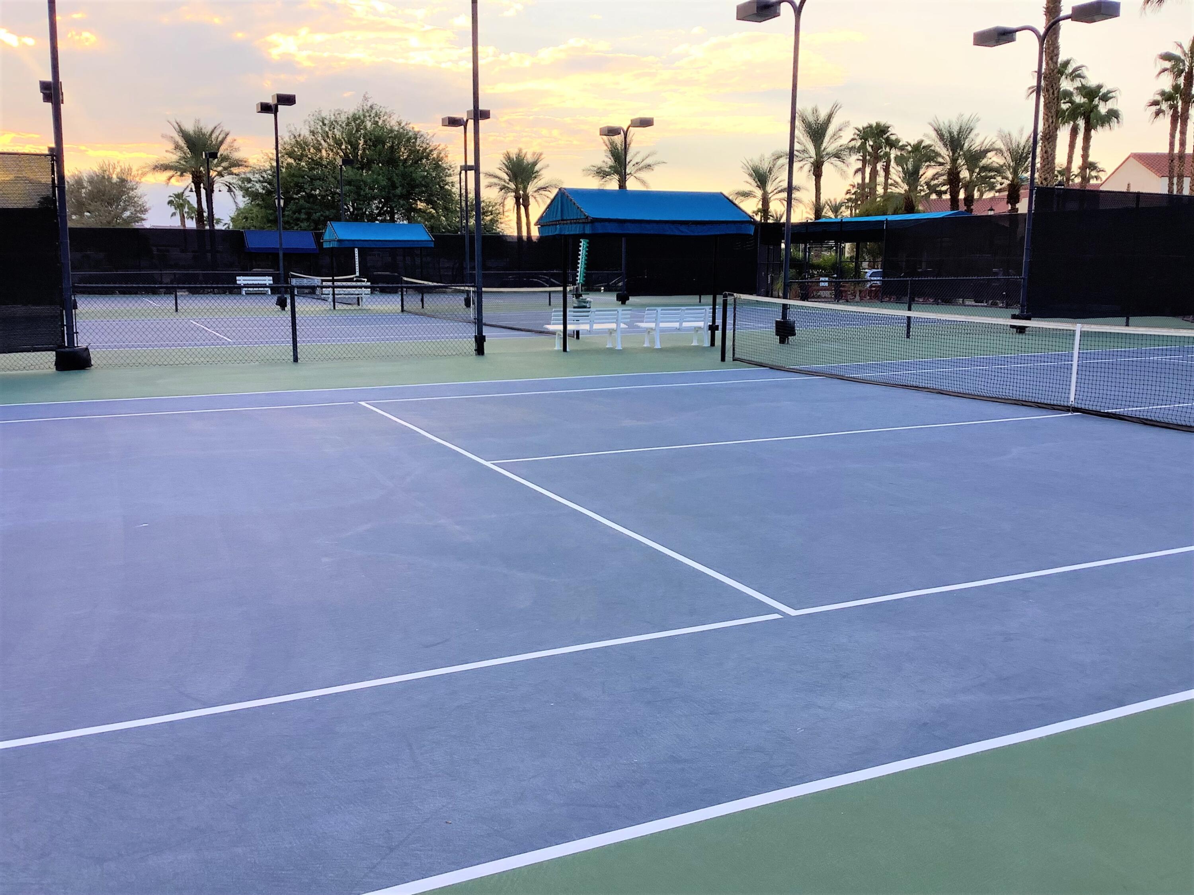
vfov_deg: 45.4
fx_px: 1069
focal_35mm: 31
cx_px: 597
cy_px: 448
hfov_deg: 58.4
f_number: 2.4
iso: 25
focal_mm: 3.3
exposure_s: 1/155
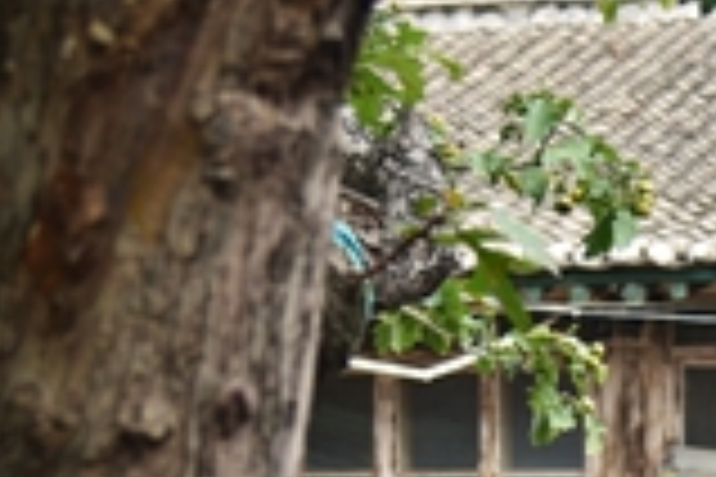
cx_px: 1036
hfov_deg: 14.6
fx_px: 2625
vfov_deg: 10.0
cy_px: 729
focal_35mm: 132
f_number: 4
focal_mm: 35
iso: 200
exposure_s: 1/400
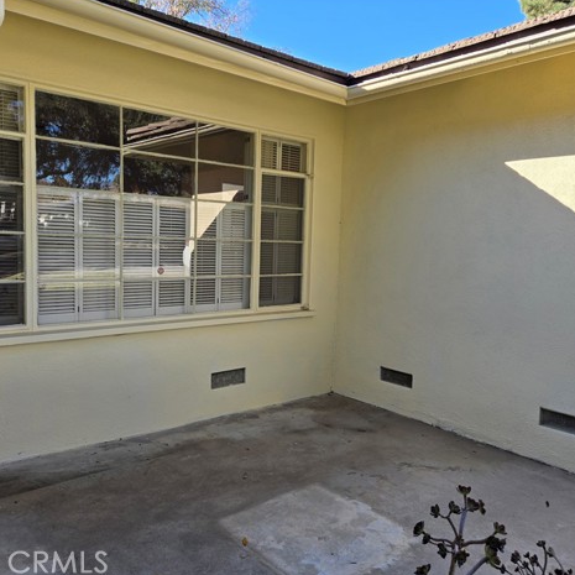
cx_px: 277
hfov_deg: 57.3
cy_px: 283
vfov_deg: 57.3
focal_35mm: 28
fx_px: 526
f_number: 1.8
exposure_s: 1/551
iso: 25
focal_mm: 5.4
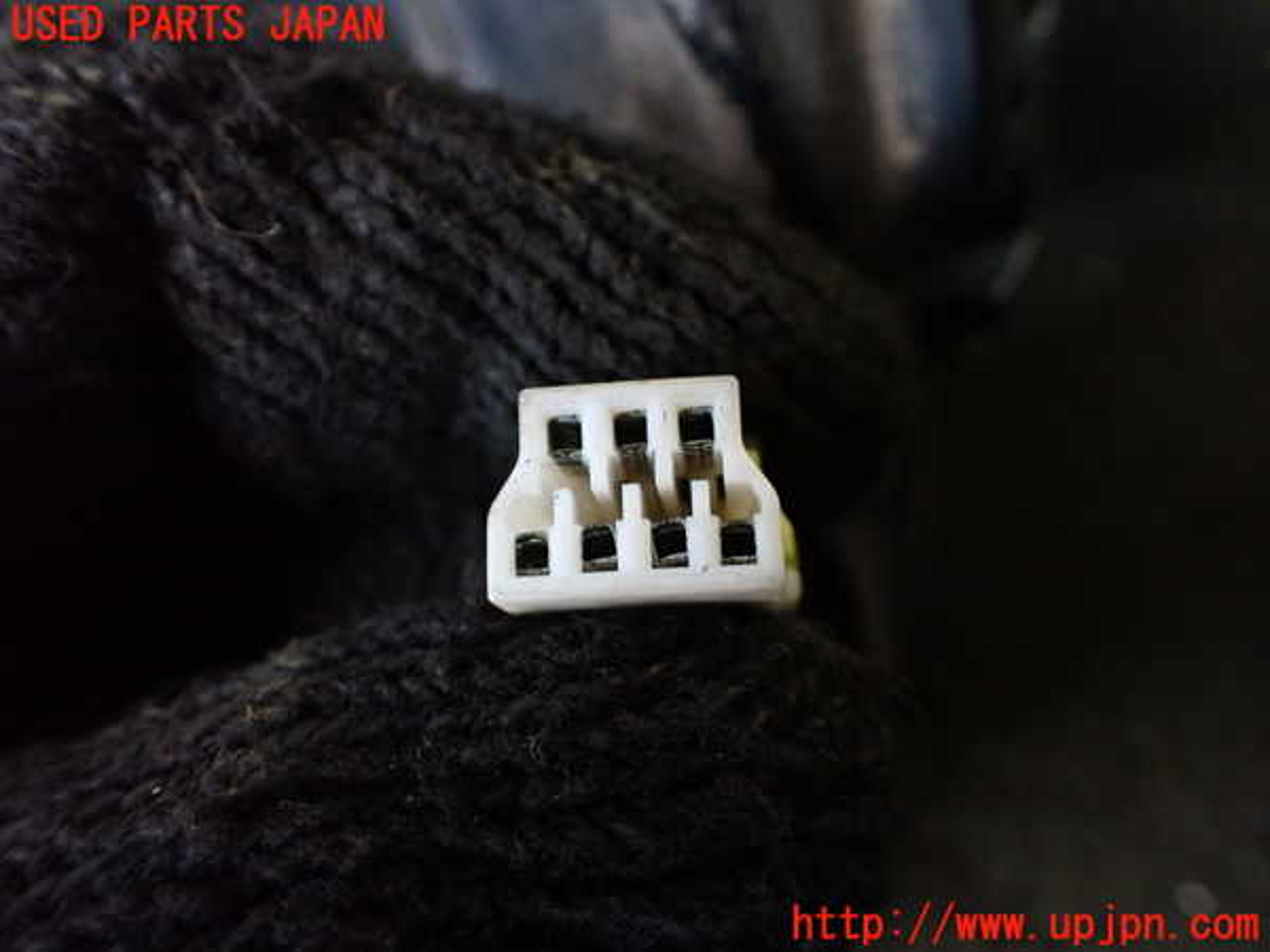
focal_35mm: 30
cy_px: 476
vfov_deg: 46.8
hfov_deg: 60.0
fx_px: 1101
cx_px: 635
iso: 800
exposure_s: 1/50
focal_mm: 5.4
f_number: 2.3
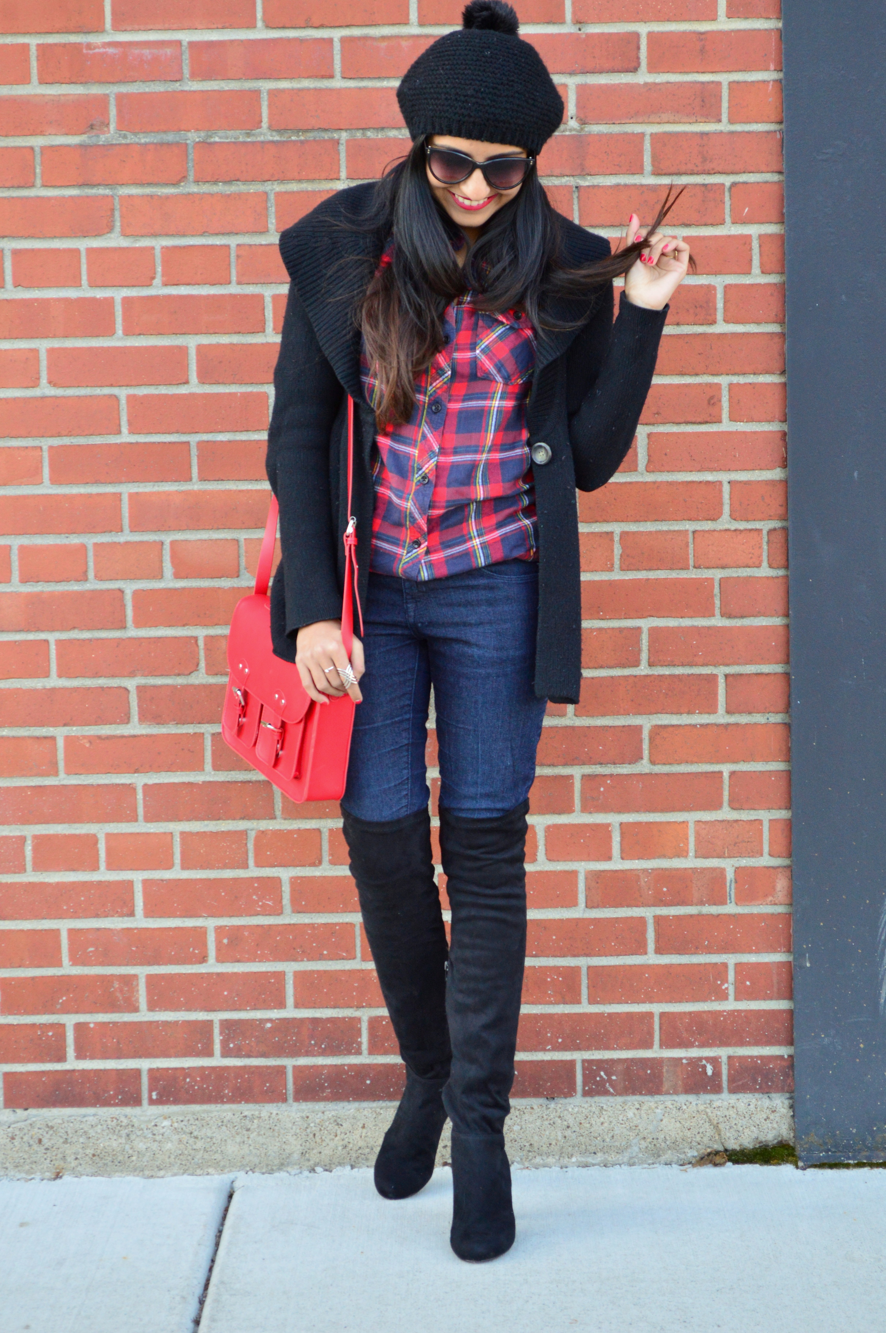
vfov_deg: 24.1
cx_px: 438
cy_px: 655
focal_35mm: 85
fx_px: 3126
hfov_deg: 16.1
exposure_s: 1/125
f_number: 5.6
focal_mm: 55
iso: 800
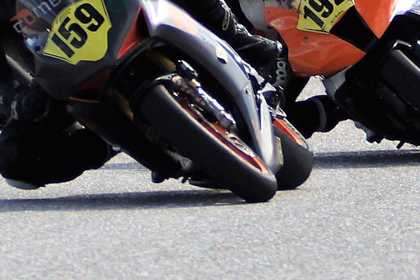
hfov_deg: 3.2
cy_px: 90
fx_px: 7496
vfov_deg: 2.1
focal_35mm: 643
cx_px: -49
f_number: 4
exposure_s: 1/2000
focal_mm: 135
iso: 125
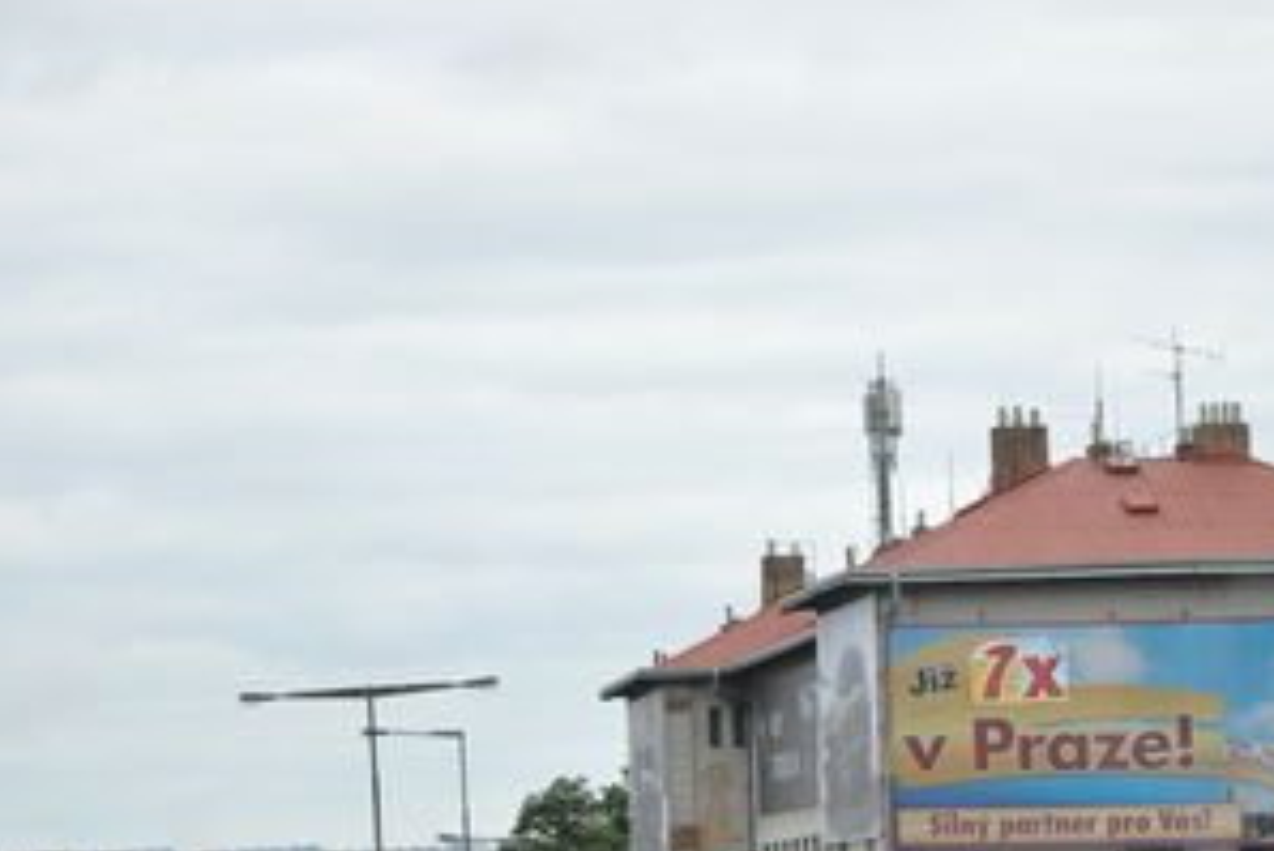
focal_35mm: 204
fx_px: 7222
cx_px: 857
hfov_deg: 10.1
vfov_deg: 6.7
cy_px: 624
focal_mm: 90
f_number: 7.1
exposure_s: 1/2000
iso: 1600
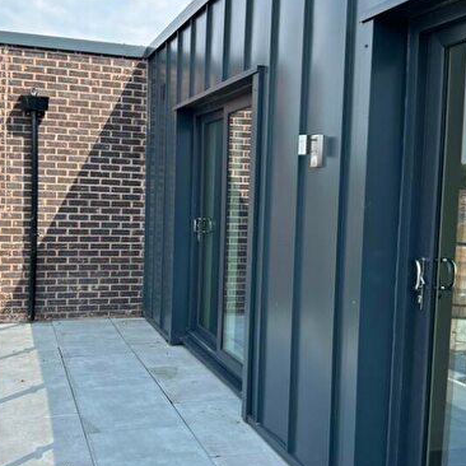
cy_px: 245
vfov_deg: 38.3
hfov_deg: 38.3
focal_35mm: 44
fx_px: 670
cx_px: 224
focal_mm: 5.7
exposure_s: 1/1412
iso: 50
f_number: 1.5
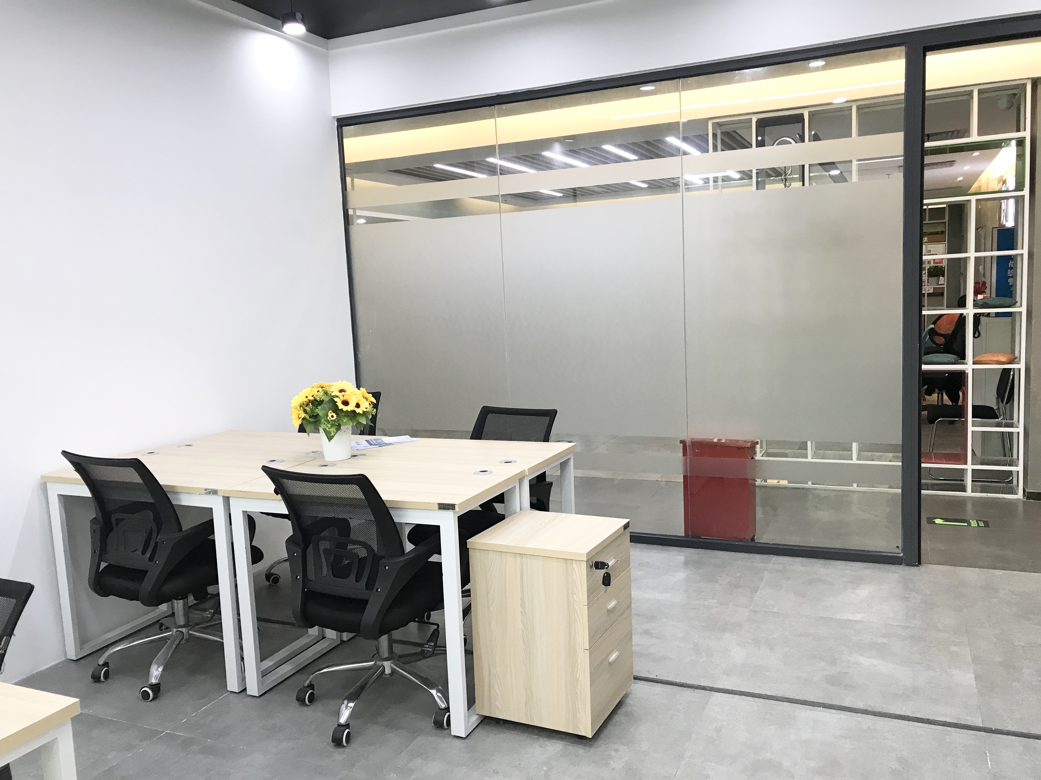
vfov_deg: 49.7
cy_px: 390
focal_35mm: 28
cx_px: 520
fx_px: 842
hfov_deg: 63.4
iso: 40
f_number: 1.8
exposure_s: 1/33
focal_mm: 3.99
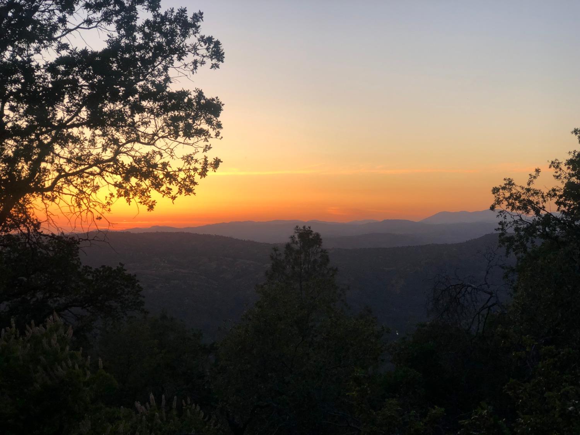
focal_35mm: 57
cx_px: 290
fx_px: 955
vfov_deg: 25.7
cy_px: 218
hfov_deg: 33.8
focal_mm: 6.6
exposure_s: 1/121
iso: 40
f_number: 2.8
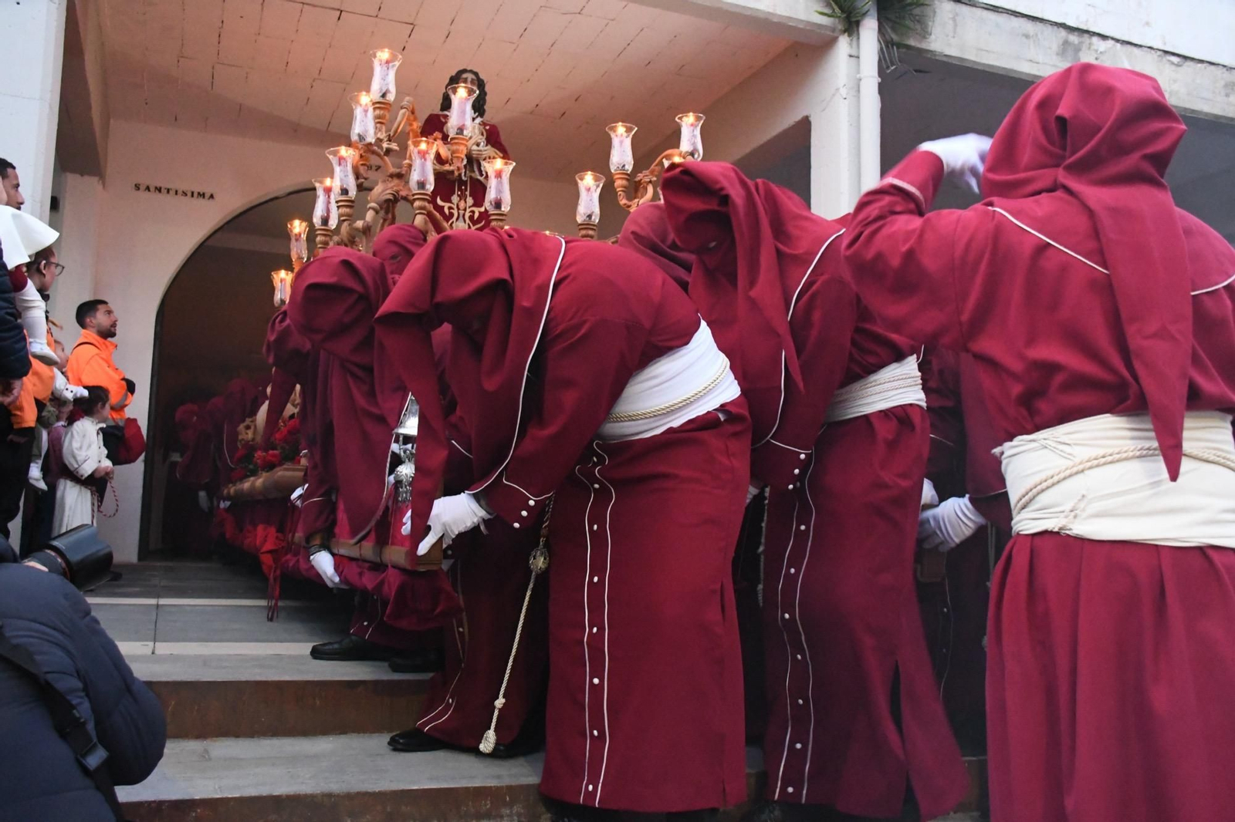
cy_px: 411
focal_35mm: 33
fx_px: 1132
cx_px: 618
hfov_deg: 57.2
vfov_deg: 40.0
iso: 10000
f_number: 5.6
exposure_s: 1/50
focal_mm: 22
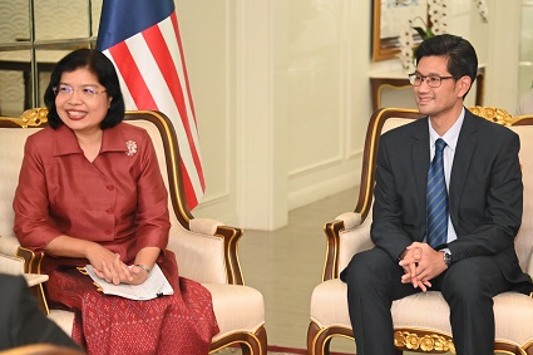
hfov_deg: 18.7
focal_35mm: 109
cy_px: 186
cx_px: 312
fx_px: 1613
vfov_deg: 12.6
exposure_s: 1/800
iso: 11400
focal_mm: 85
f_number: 4
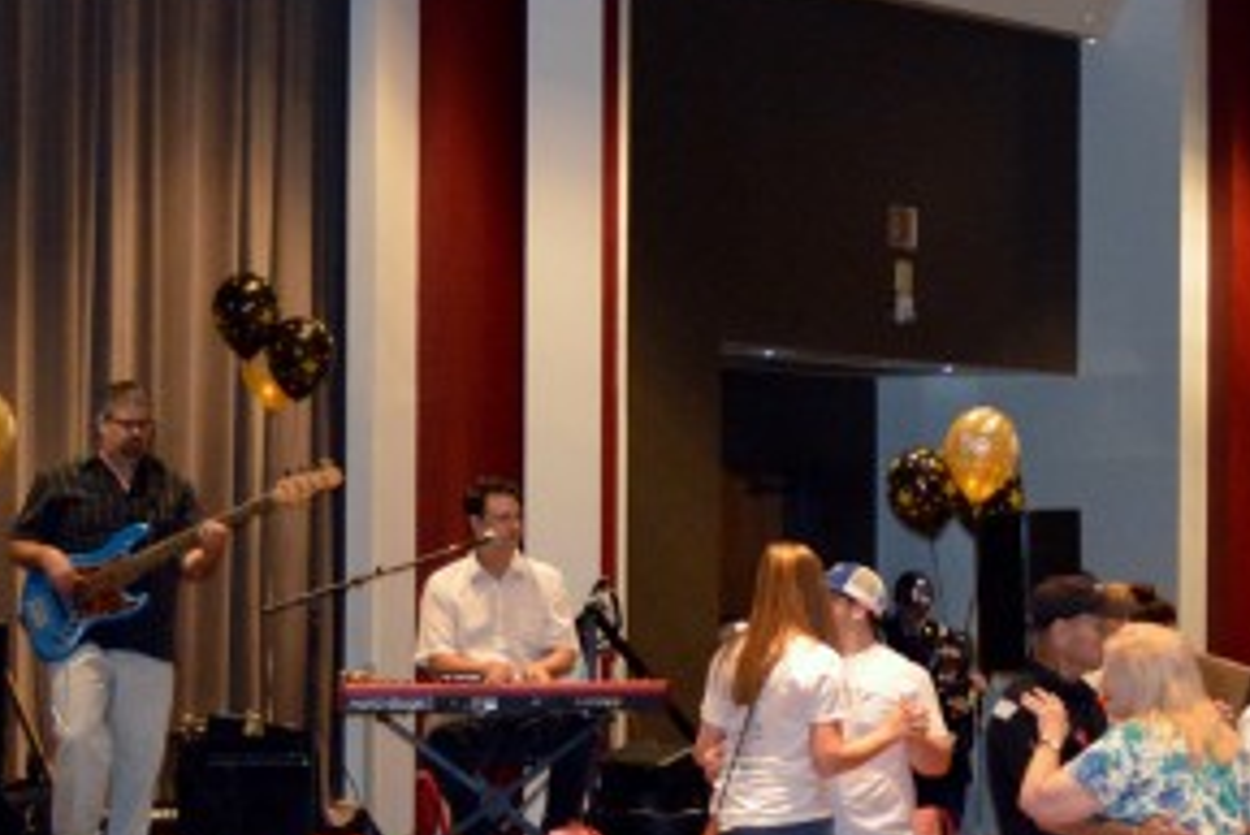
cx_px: 1228
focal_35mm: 153
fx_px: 5306
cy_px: 498
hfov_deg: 13.3
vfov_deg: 9.0
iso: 1400
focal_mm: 29
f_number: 4.5
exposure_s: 1/60
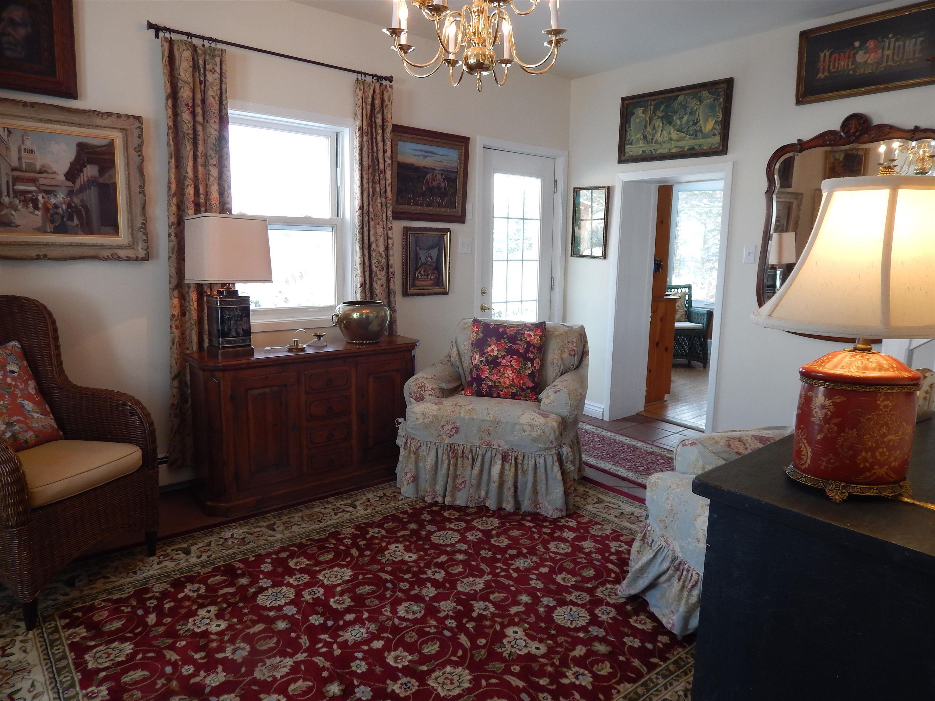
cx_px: 468
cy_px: 350
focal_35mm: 23
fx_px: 621
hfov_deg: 73.9
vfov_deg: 58.9
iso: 125
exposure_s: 1/50
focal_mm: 4
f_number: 3
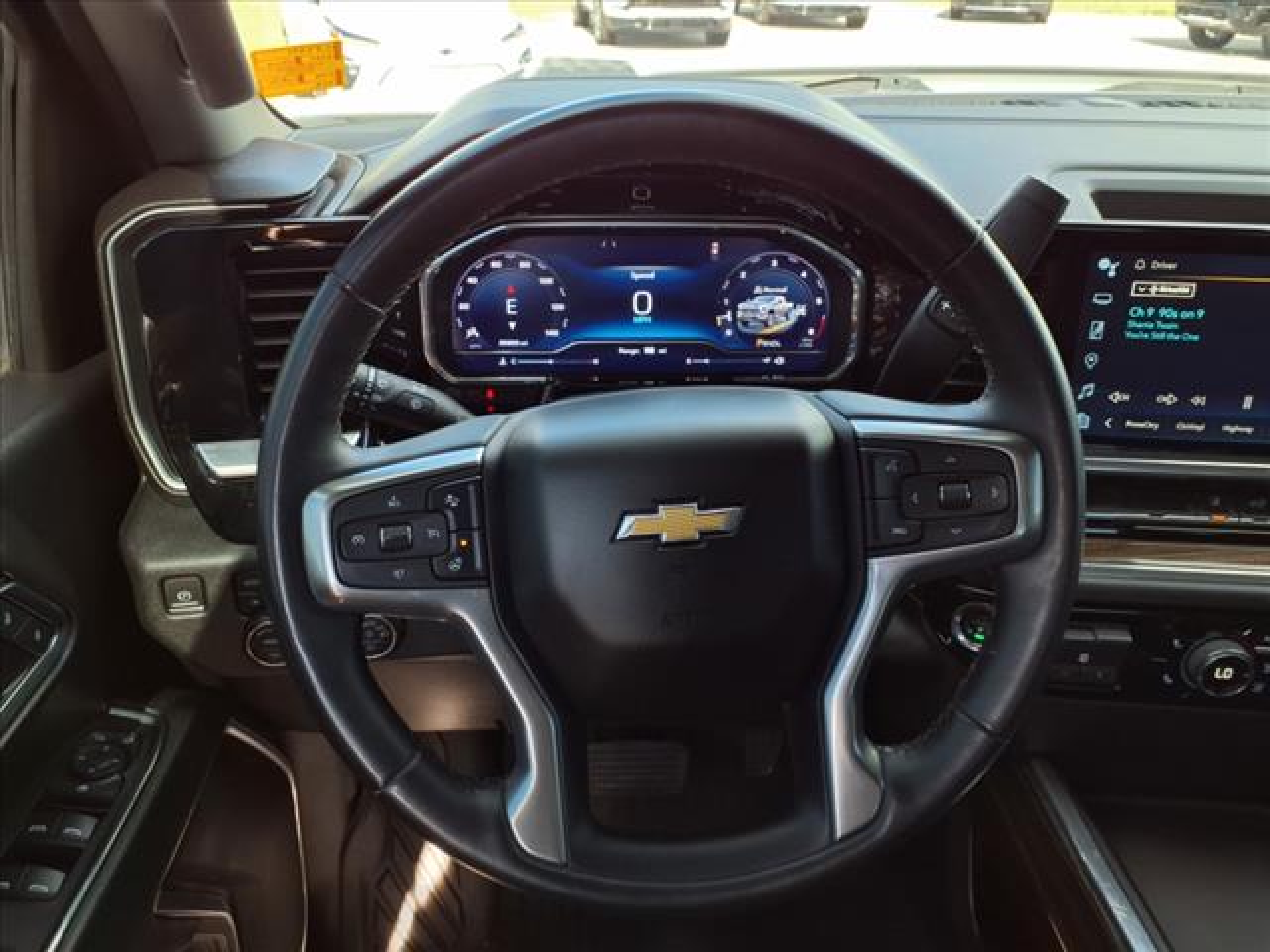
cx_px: 635
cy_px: 476
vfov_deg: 51.4
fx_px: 991
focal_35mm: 27
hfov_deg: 65.3
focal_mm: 3.58
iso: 50
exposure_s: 1/60.2
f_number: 1.9
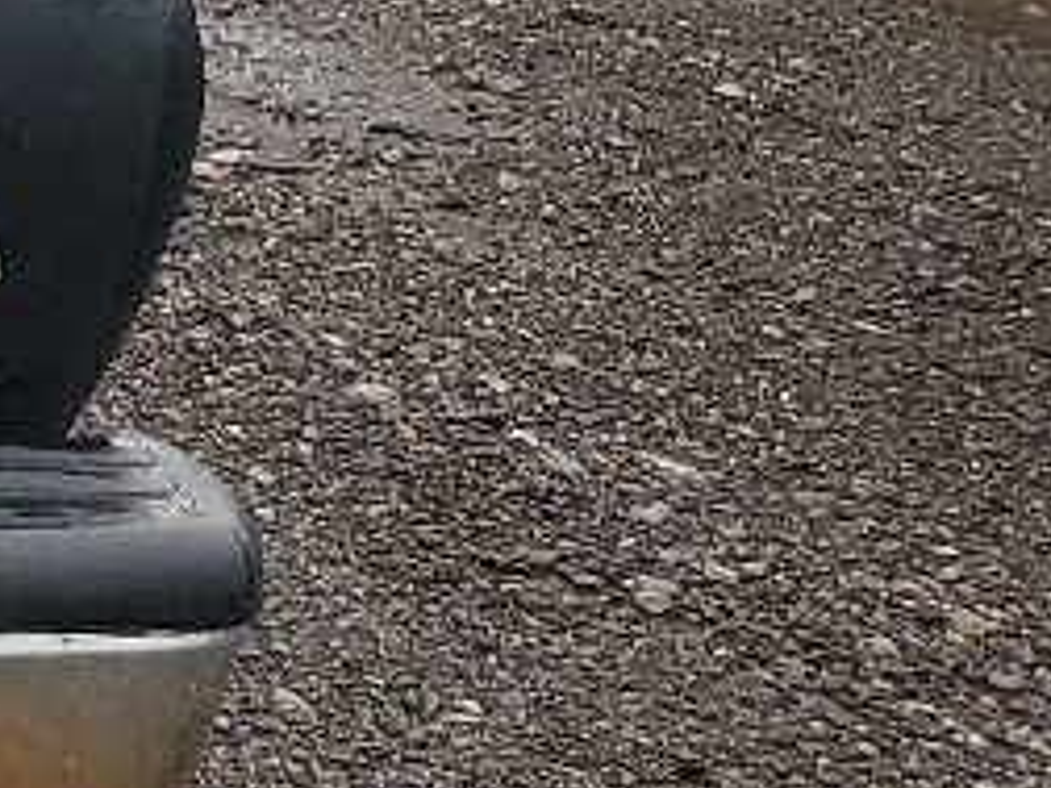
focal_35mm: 165
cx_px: -2240
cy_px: -384
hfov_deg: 9.2
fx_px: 5010
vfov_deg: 8.8
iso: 50
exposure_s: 1/135
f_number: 1.5
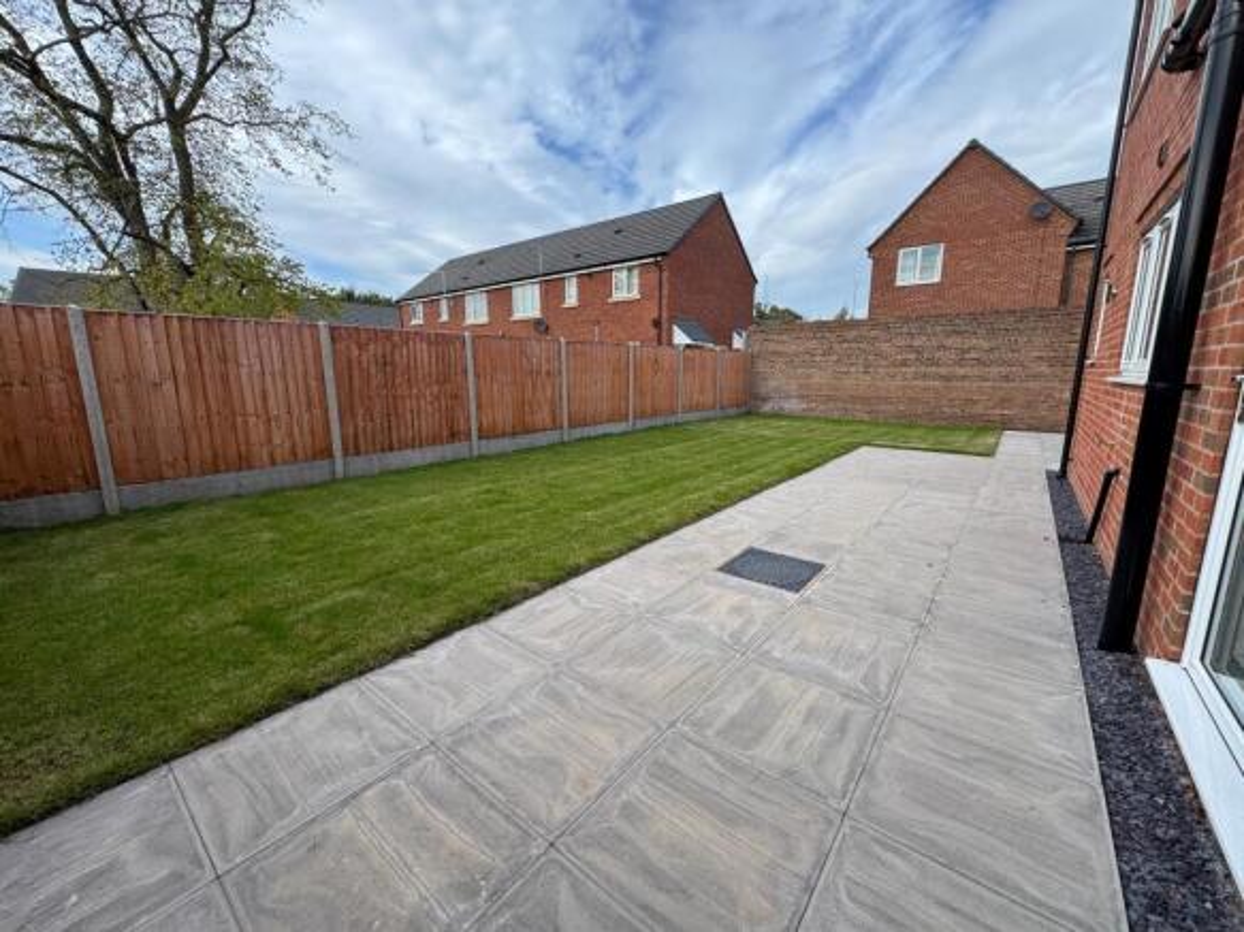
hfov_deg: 102.1
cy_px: 466
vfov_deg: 85.7
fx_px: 503
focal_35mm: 14
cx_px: 622
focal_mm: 2.22
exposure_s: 1/556
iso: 40
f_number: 2.2
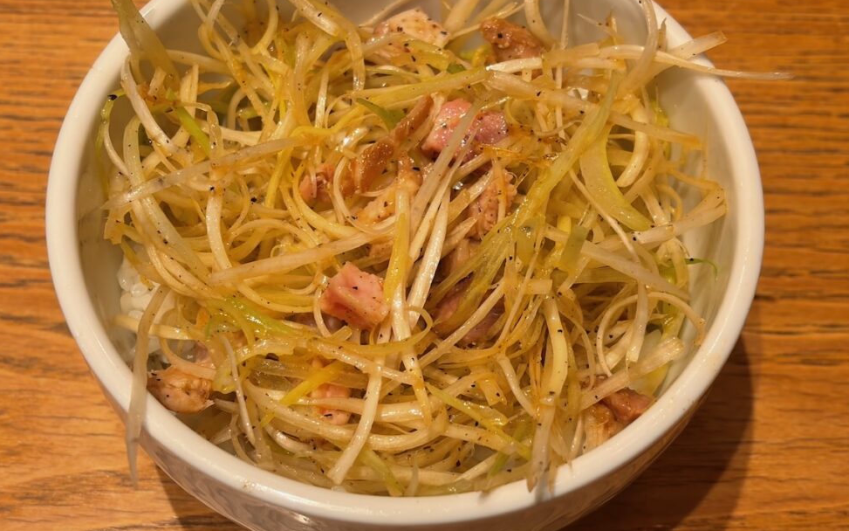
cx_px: 414
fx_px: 1342
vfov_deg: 22.3
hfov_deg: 35.1
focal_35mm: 58
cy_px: 227
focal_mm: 5.96
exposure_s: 1/50
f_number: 1.6
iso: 64
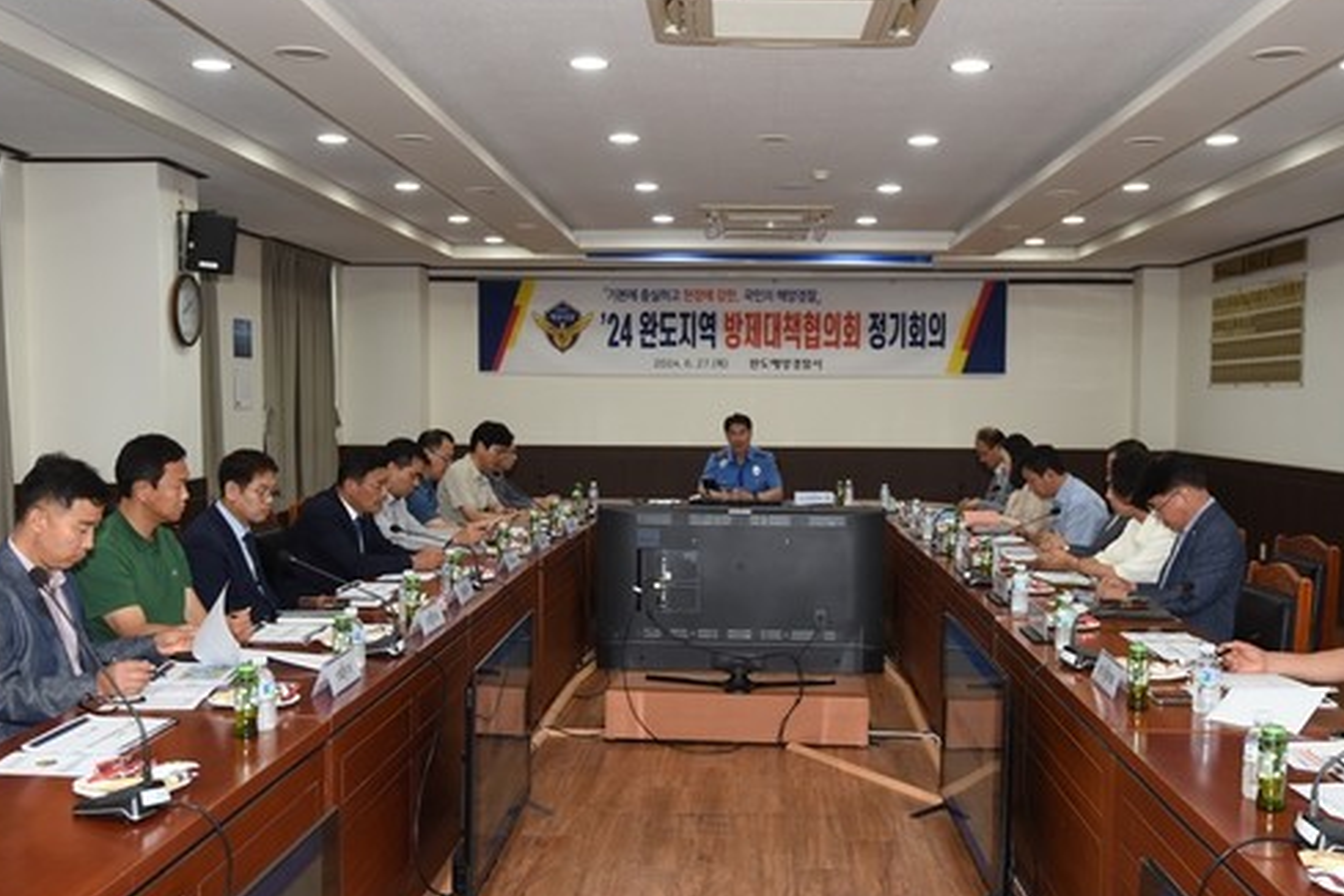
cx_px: 695
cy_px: 508
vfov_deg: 35.0
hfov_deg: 50.7
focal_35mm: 38
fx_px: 1419
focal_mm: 31
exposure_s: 1/250
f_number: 4
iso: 1250
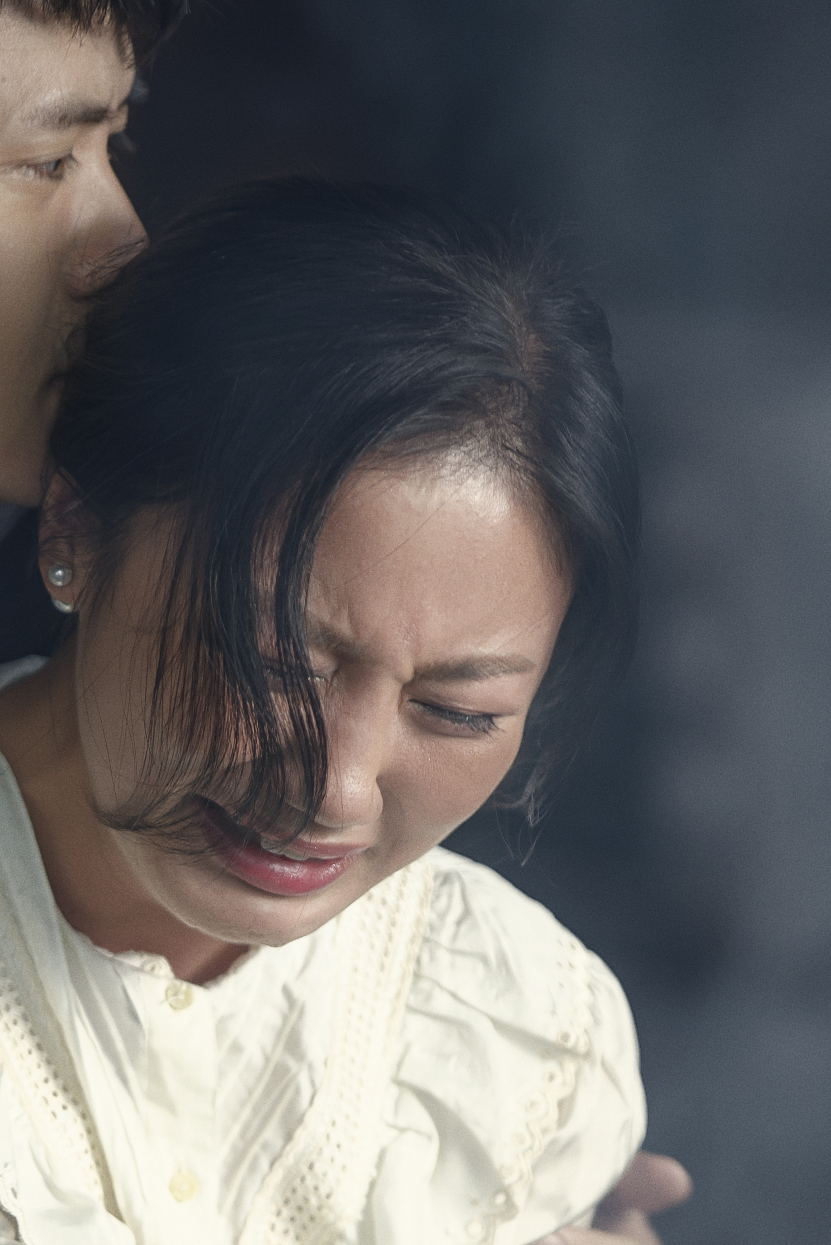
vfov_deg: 5.4
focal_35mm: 384
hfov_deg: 3.6
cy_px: 1039
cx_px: 177
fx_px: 13285
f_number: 2.8
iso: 125
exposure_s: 1/160
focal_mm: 175
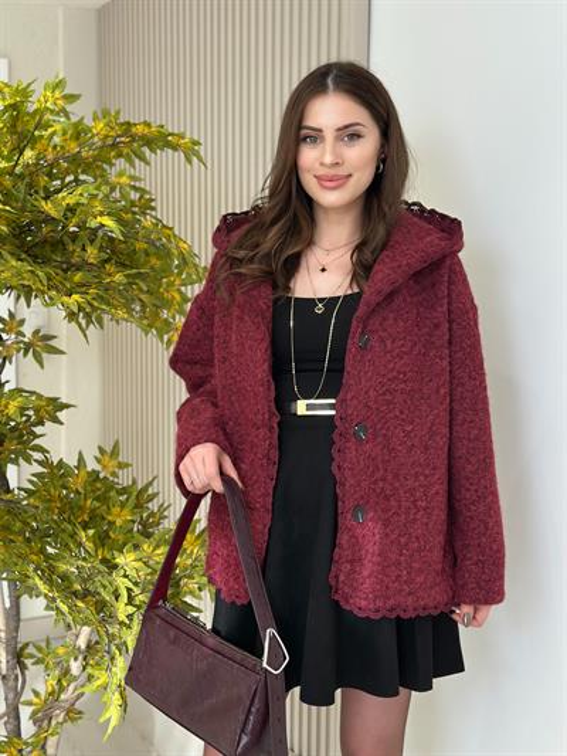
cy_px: 378
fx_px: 1048
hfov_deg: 30.3
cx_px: 284
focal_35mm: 48
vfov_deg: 39.6
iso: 64
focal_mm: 6.86
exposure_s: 1/112
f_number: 1.78
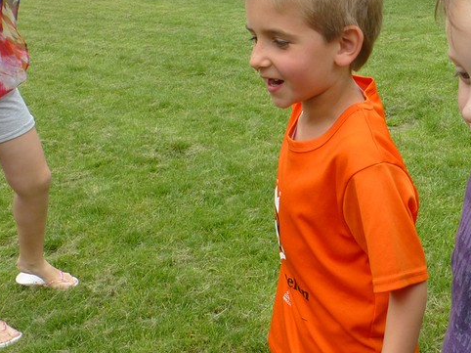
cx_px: 364
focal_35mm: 51
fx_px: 694
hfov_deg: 36.5
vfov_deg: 28.2
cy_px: 103
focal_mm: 4.3
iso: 100
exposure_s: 1/320
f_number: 4
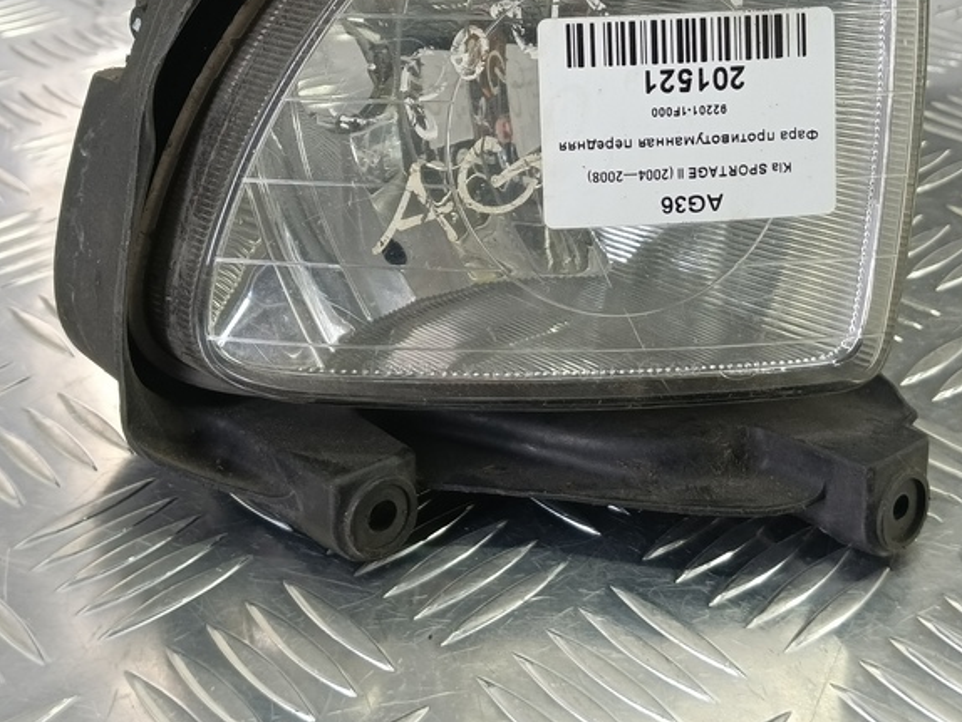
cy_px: 136
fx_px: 1140
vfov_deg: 34.0
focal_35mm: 41
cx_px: 523
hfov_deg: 45.7
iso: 142
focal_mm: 4.11
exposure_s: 1/50
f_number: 1.6
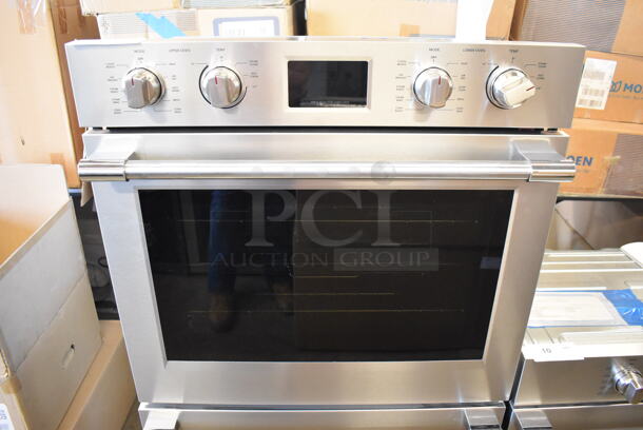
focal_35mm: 27
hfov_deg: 67.3
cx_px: 322
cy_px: 215
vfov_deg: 48.0
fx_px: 483
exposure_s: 1/125
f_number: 3.5
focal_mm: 18
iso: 5600
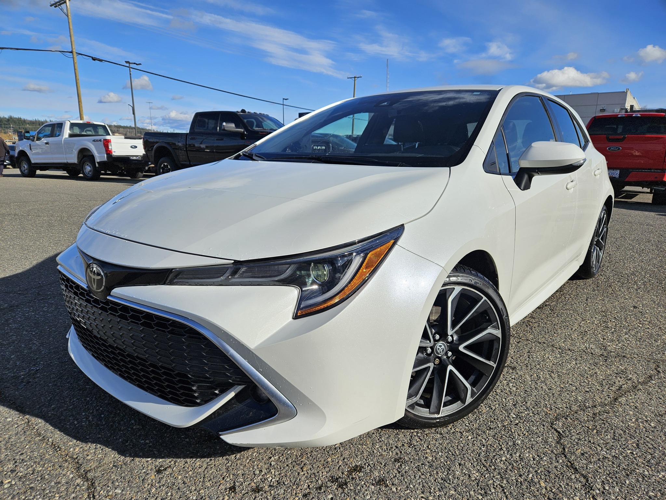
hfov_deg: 73.9
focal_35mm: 23
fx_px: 443
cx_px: 333
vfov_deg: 58.9
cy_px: 250
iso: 25
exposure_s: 1/3336
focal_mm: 5.4
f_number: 1.8
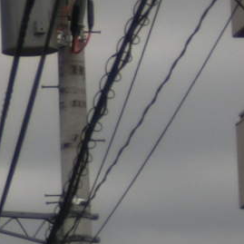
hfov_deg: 3.7
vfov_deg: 3.8
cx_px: -618
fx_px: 3644
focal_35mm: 457
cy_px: 137
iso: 100
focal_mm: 12.1
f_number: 4.7
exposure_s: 1/125
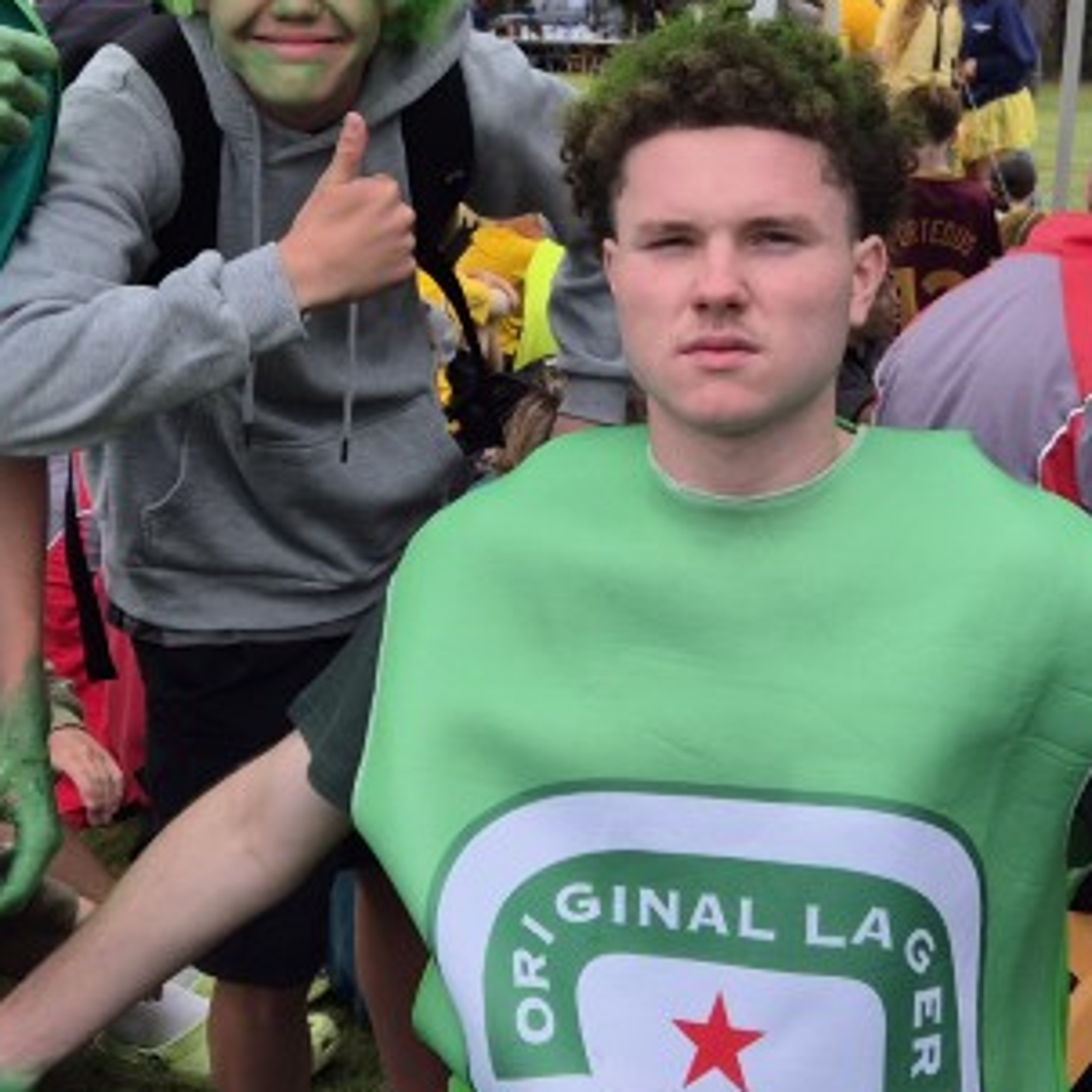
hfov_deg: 25.0
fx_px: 2463
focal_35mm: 69
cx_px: 658
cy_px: 275
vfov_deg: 24.7
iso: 25
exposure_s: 1/1616
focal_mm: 5.4
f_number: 1.8
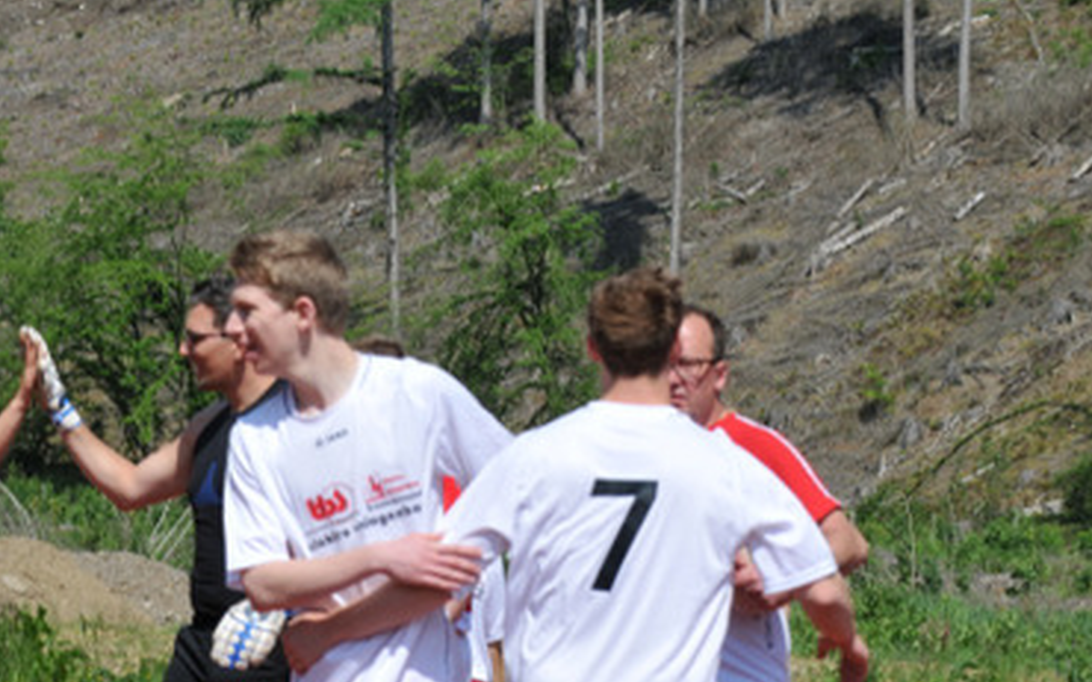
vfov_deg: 8.5
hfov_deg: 13.5
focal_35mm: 155
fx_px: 4602
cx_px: 416
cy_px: 464
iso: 200
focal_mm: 75
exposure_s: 1/640
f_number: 8
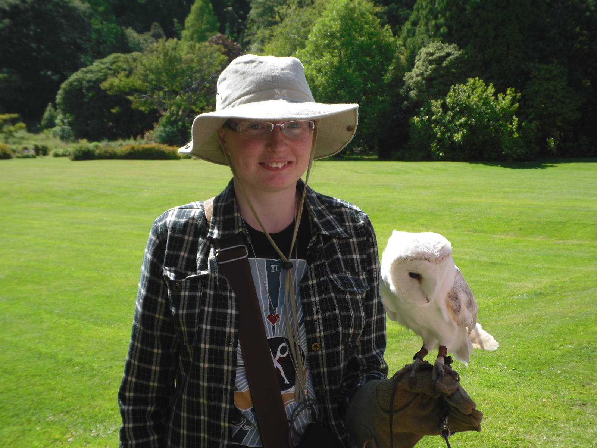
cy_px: 224
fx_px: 811
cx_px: 298
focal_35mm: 47
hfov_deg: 40.4
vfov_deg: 30.9
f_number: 4.5
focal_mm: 8.46
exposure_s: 1/250
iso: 80
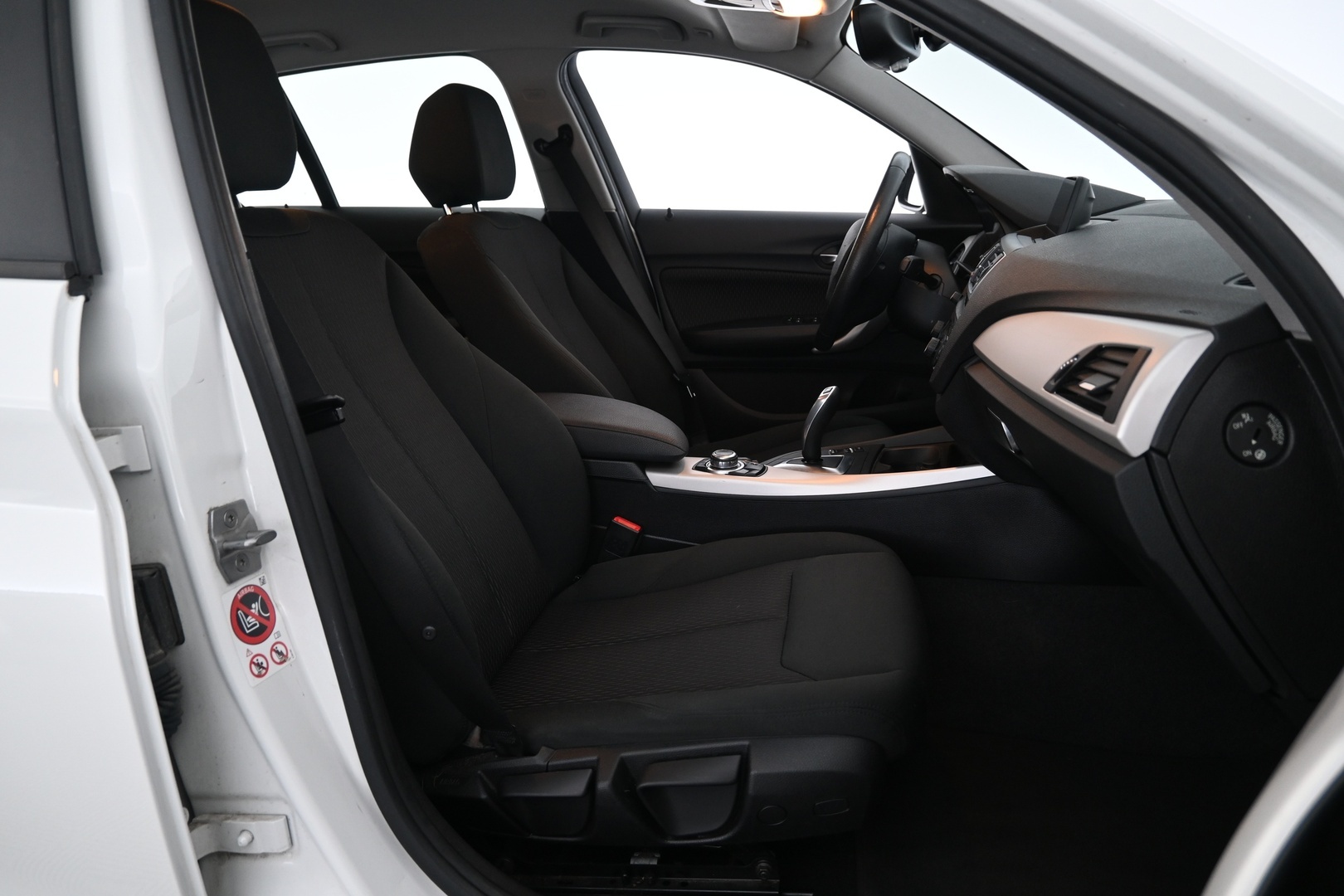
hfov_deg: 73.7
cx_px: 672
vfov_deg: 53.1
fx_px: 896
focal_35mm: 24
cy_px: 448
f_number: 3.5
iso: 900
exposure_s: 1/25
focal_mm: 16
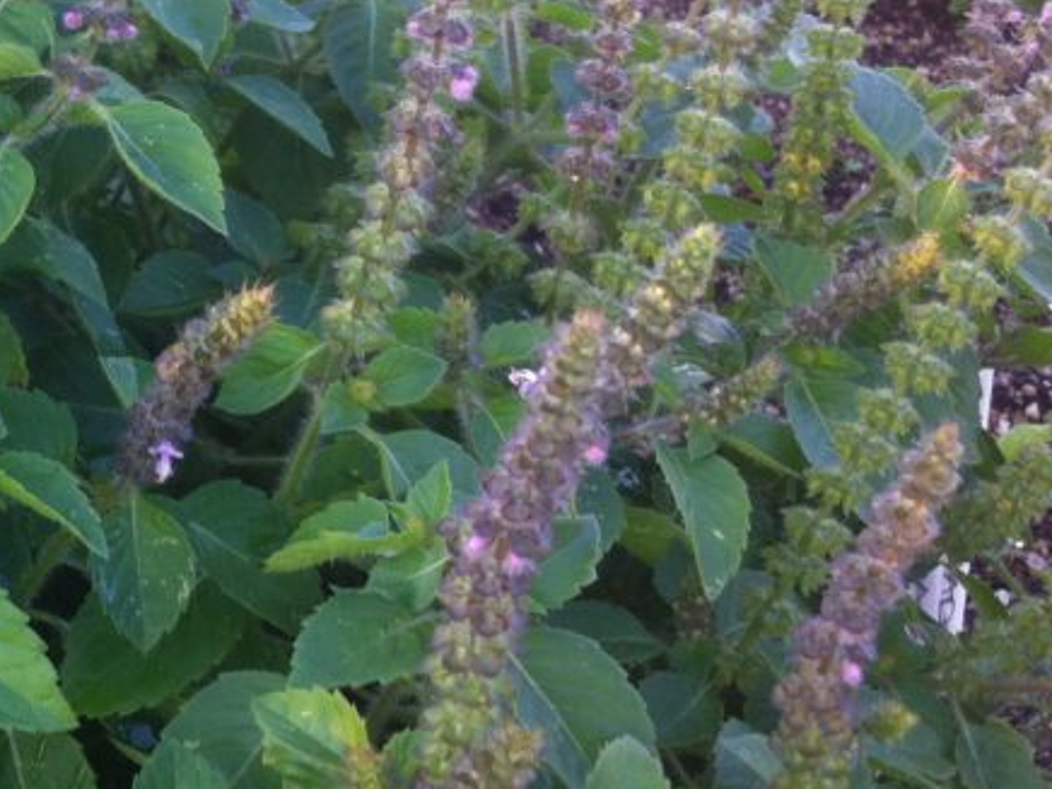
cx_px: 10
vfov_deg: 18.0
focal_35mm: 82
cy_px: 303
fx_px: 2492
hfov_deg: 22.9
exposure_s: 1/60
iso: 80
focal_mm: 3.85
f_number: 2.8
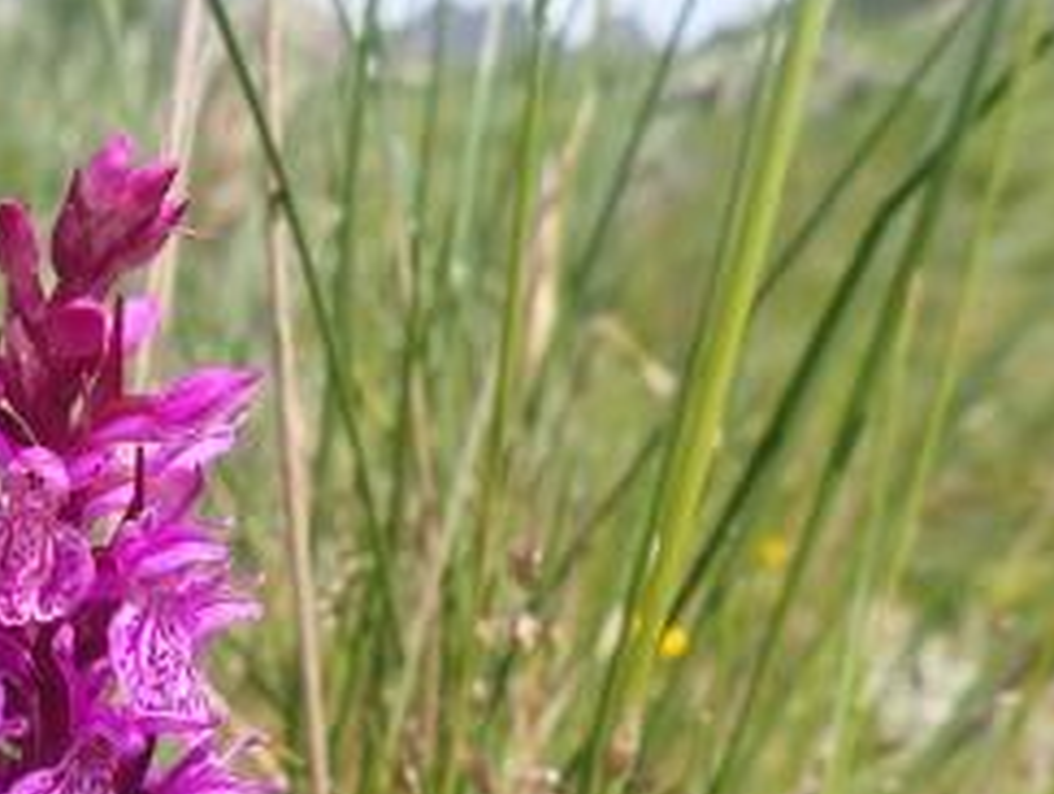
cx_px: 91
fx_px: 1403
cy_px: 690
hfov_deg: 38.2
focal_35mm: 46
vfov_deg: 30.4
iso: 100
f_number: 2.8
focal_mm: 4.5
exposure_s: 1/1000
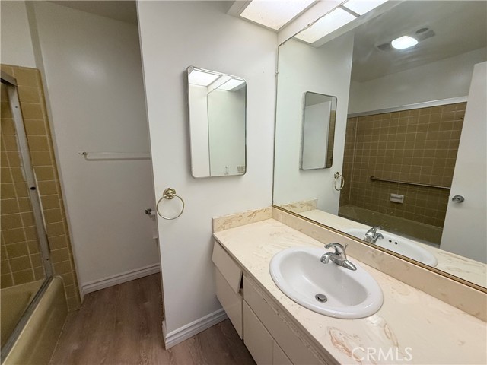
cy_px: 182
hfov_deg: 102.1
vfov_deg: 85.7
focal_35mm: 14
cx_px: 244
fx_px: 197
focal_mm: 2.22
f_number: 2.2
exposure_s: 1/120
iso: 320
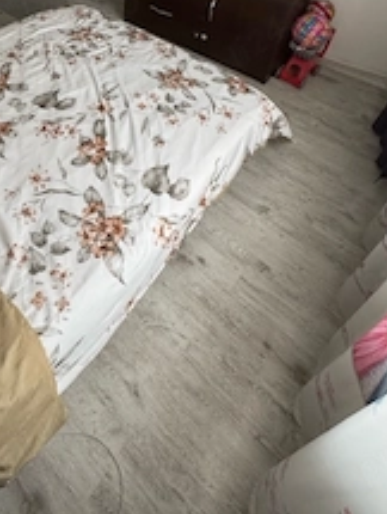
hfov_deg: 51.5
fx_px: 386
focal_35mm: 26
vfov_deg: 59.9
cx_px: 110
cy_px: 79
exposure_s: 1/95
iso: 320
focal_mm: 2.22
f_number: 2.2
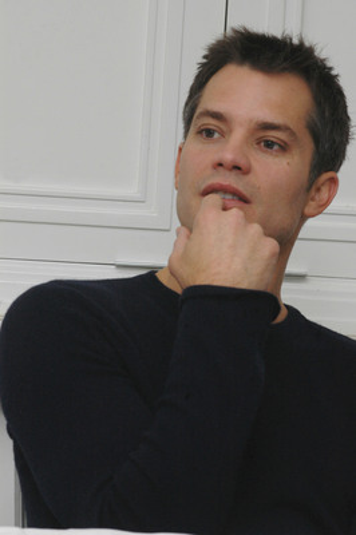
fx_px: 2496
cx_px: 178
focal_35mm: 168
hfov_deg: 8.2
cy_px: 268
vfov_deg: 12.2
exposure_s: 1/320
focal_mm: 112
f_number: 11
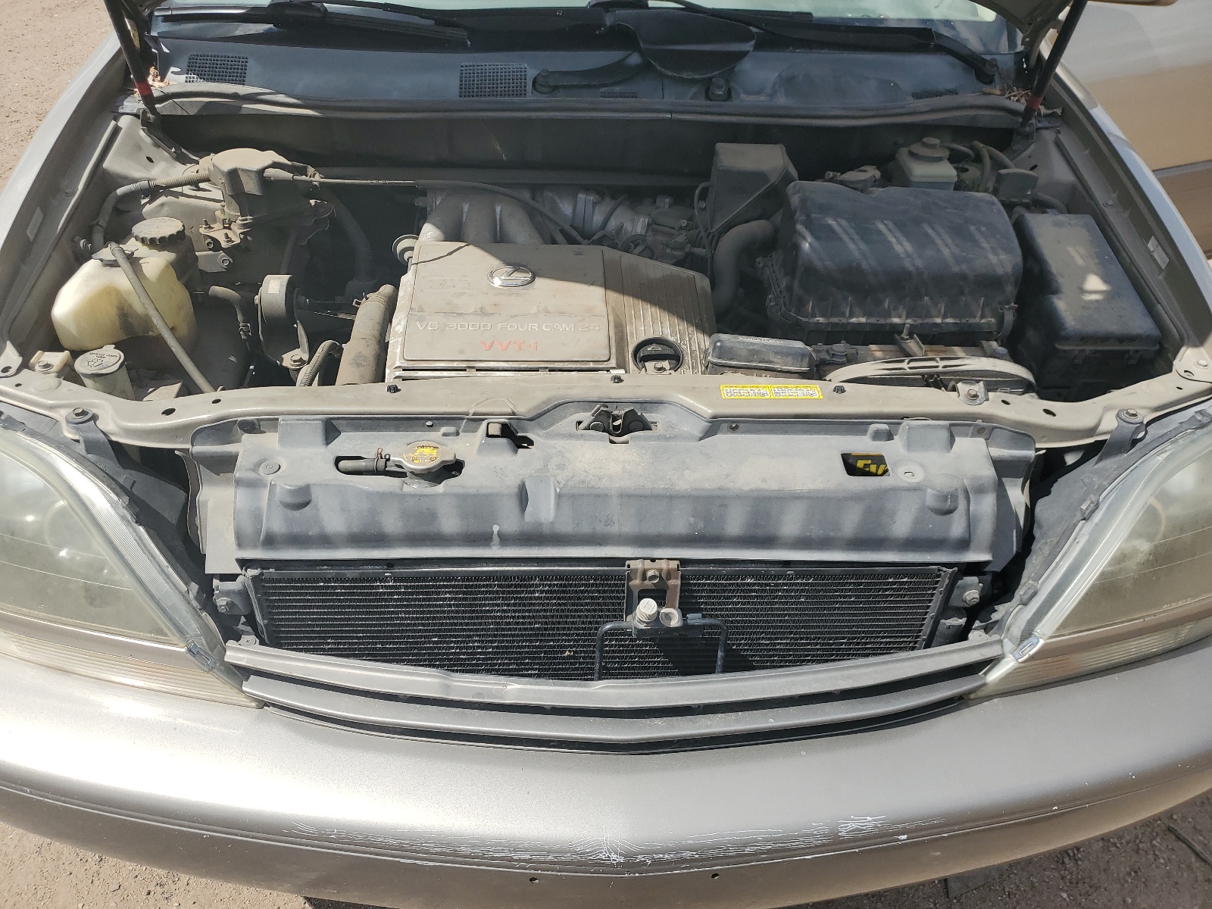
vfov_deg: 53.1
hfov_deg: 67.3
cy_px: 454
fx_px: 910
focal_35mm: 26
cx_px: 606
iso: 50
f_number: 1.5
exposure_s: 1/3333
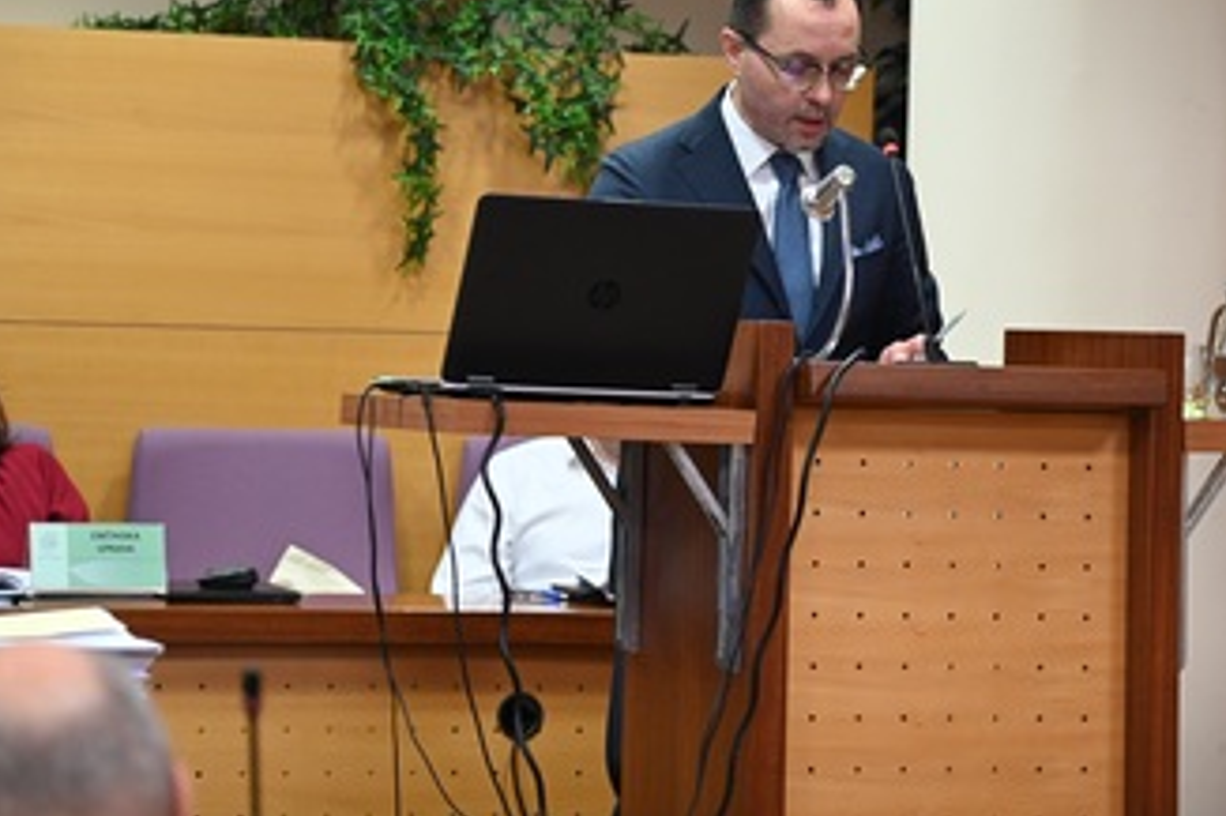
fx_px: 4935
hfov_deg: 14.2
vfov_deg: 9.4
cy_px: 299
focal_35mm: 145
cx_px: 654
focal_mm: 105
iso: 2200
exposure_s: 1/125
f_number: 4
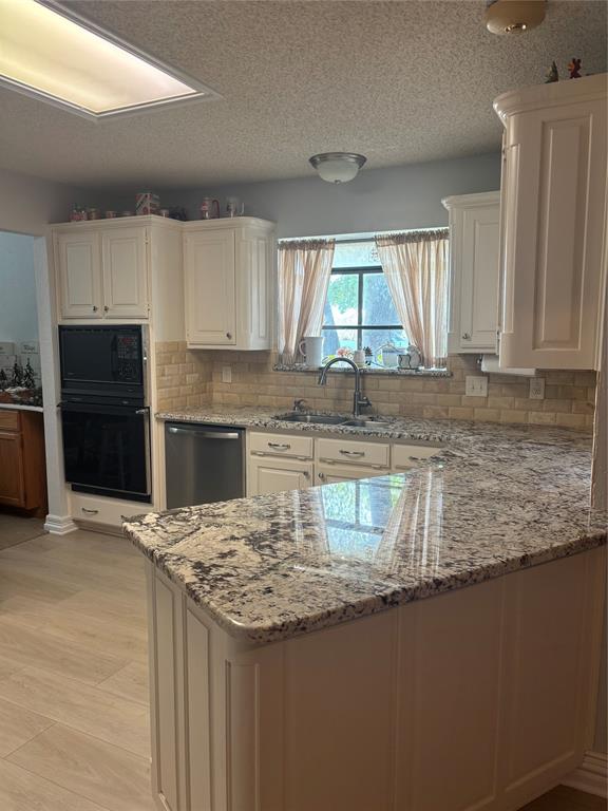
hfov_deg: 53.1
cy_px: 406
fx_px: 609
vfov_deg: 67.3
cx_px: 304
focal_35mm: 26
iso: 100
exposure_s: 1/60
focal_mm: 5.96
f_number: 1.6
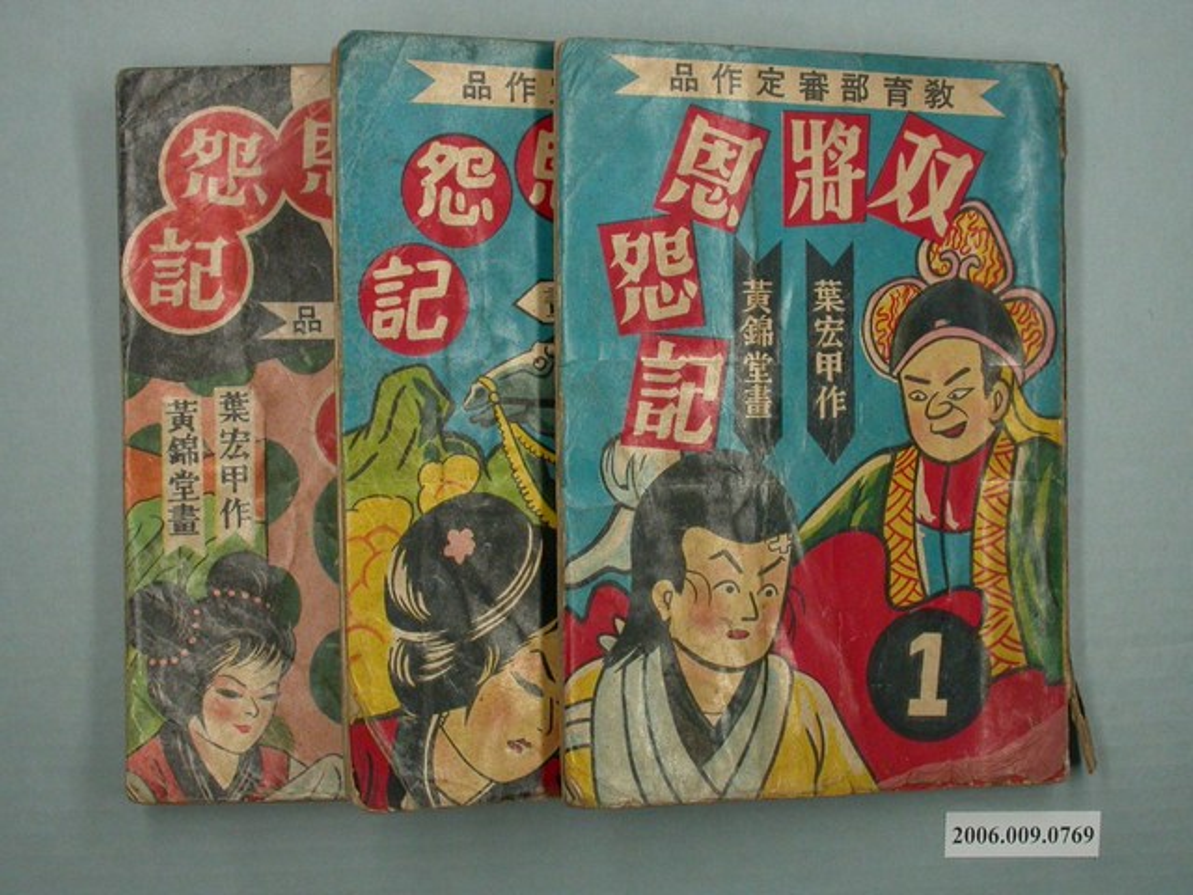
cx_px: 596
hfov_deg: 38.2
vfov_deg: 29.1
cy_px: 448
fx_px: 1723
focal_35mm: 50
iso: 200
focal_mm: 10.4
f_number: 5.8
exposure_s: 1/30
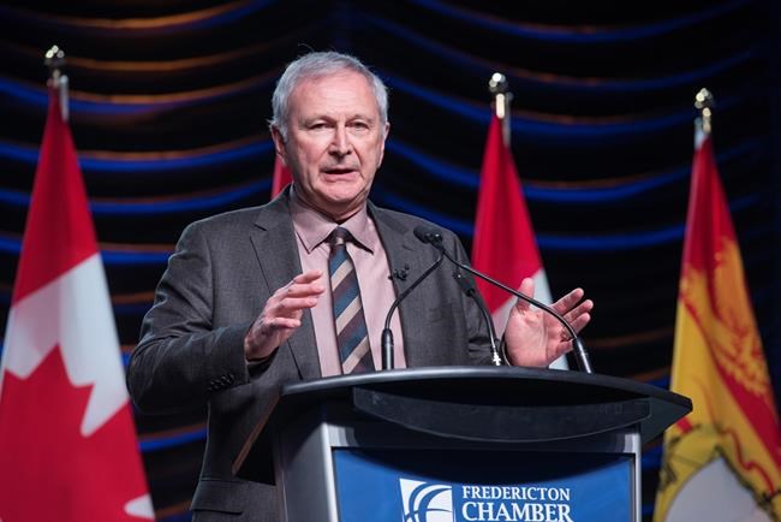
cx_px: 390
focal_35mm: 175
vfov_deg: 7.9
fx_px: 3798
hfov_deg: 11.7
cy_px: 261
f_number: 5
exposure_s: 1/400
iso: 1250
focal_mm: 175
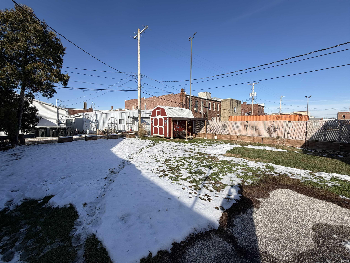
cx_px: 175
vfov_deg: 85.7
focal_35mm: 14
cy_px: 132
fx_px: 142
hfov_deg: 102.1
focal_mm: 2.22
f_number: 2.2
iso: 20
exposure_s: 1/1068
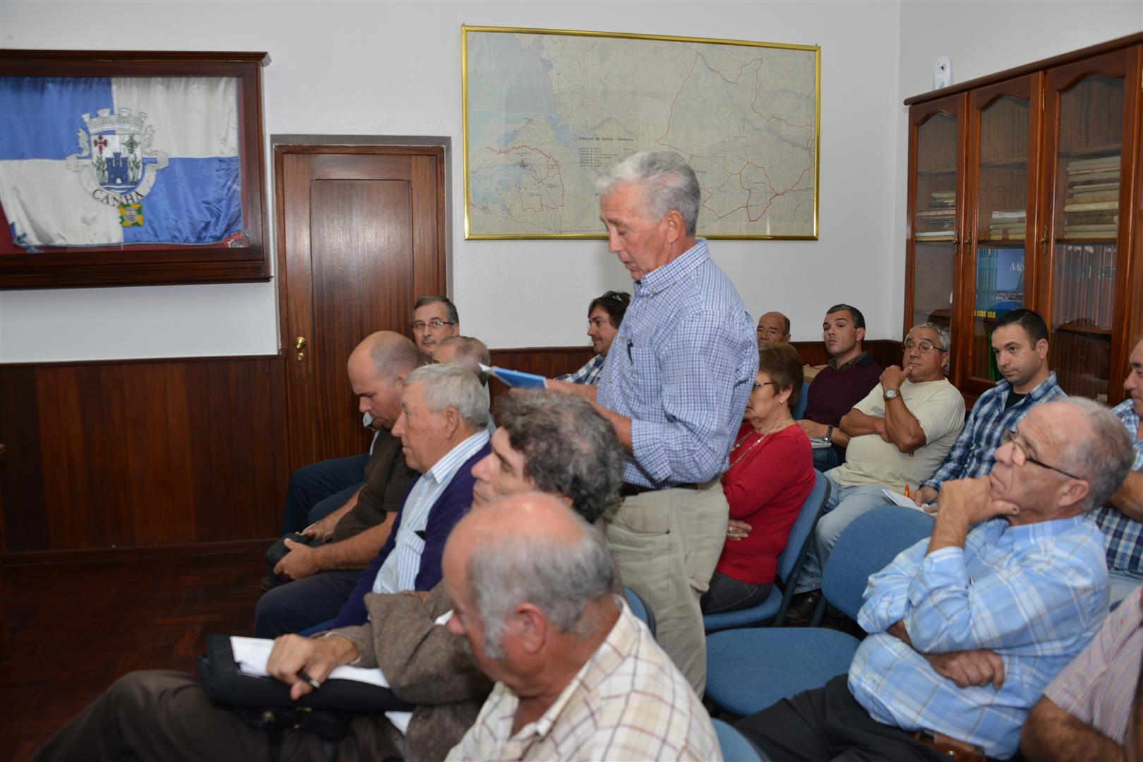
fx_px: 889
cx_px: 572
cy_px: 381
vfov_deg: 46.4
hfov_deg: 65.5
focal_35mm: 28
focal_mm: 28
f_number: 4.5
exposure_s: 1/80
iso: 800
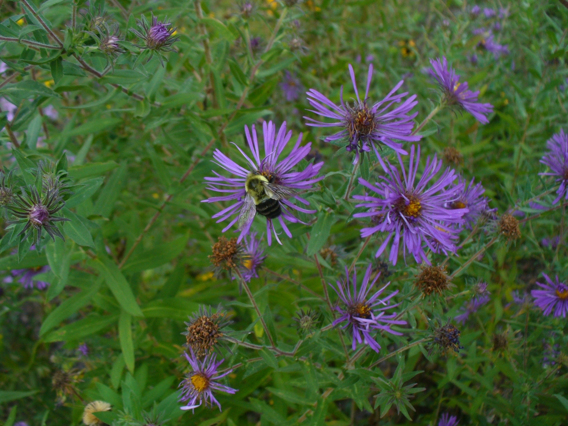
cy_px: 213
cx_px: 284
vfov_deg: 36.8
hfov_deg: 47.9
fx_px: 640
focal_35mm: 39
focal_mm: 6.1
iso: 80
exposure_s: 1/125
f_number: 2.8
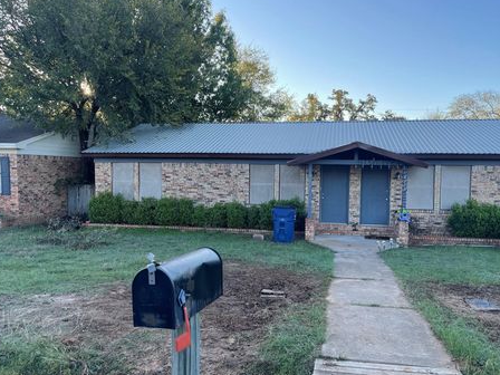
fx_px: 419
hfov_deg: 61.6
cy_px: 195
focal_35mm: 29
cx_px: 262
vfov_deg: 48.2
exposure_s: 1/530
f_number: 1.6
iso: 32
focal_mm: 5.1
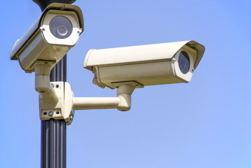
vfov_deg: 3.7
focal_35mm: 375
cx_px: 126
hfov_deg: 5.5
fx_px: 2614
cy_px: 84
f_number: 6.3
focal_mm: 250
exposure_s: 1/500
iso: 100
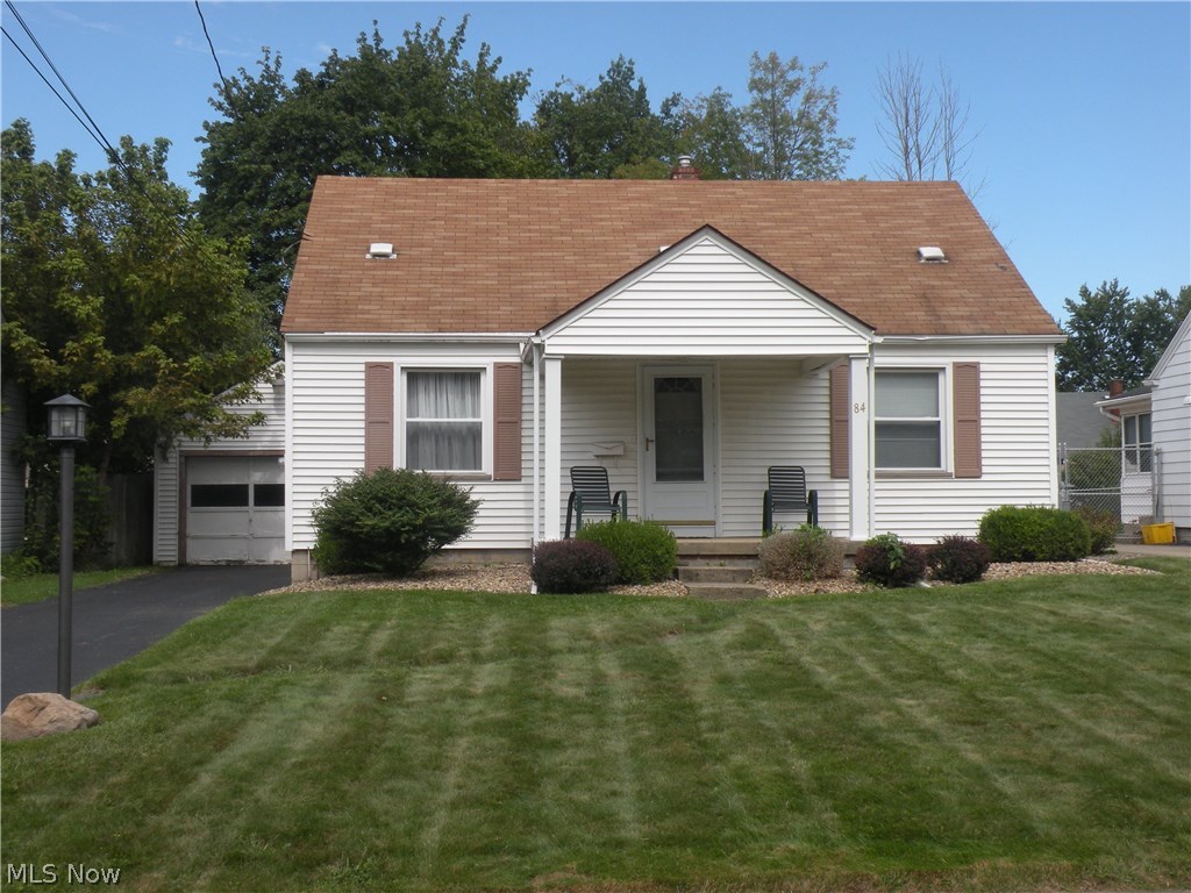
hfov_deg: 44.8
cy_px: 446
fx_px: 1445
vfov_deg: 34.3
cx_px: 596
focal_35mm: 42
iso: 64
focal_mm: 7.4
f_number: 5.6
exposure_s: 1/228
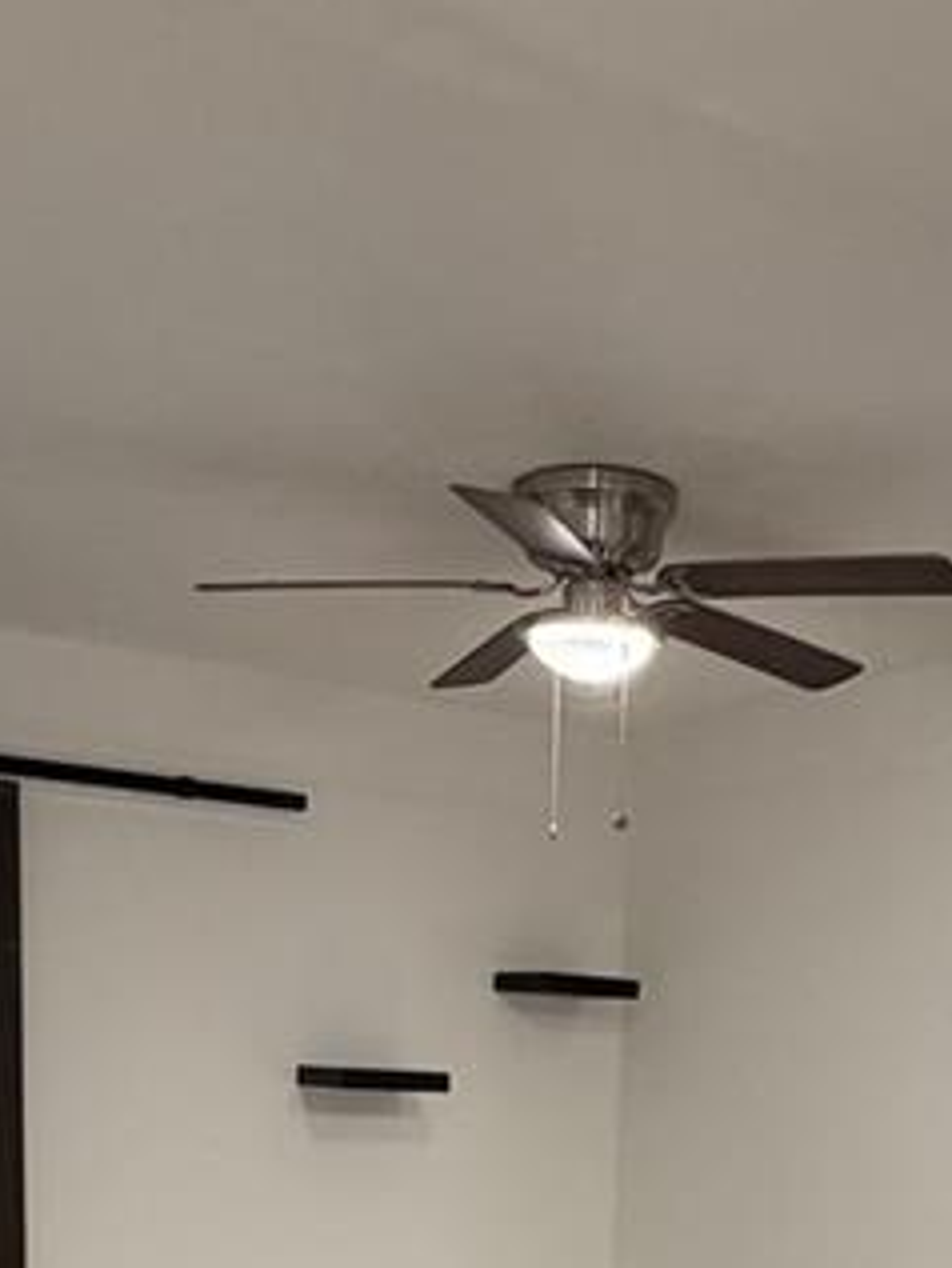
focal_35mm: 53
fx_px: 1942
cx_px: 676
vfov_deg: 32.1
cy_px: 1384
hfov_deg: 27.3
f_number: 2.2
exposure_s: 1/60
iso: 320
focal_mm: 2.22
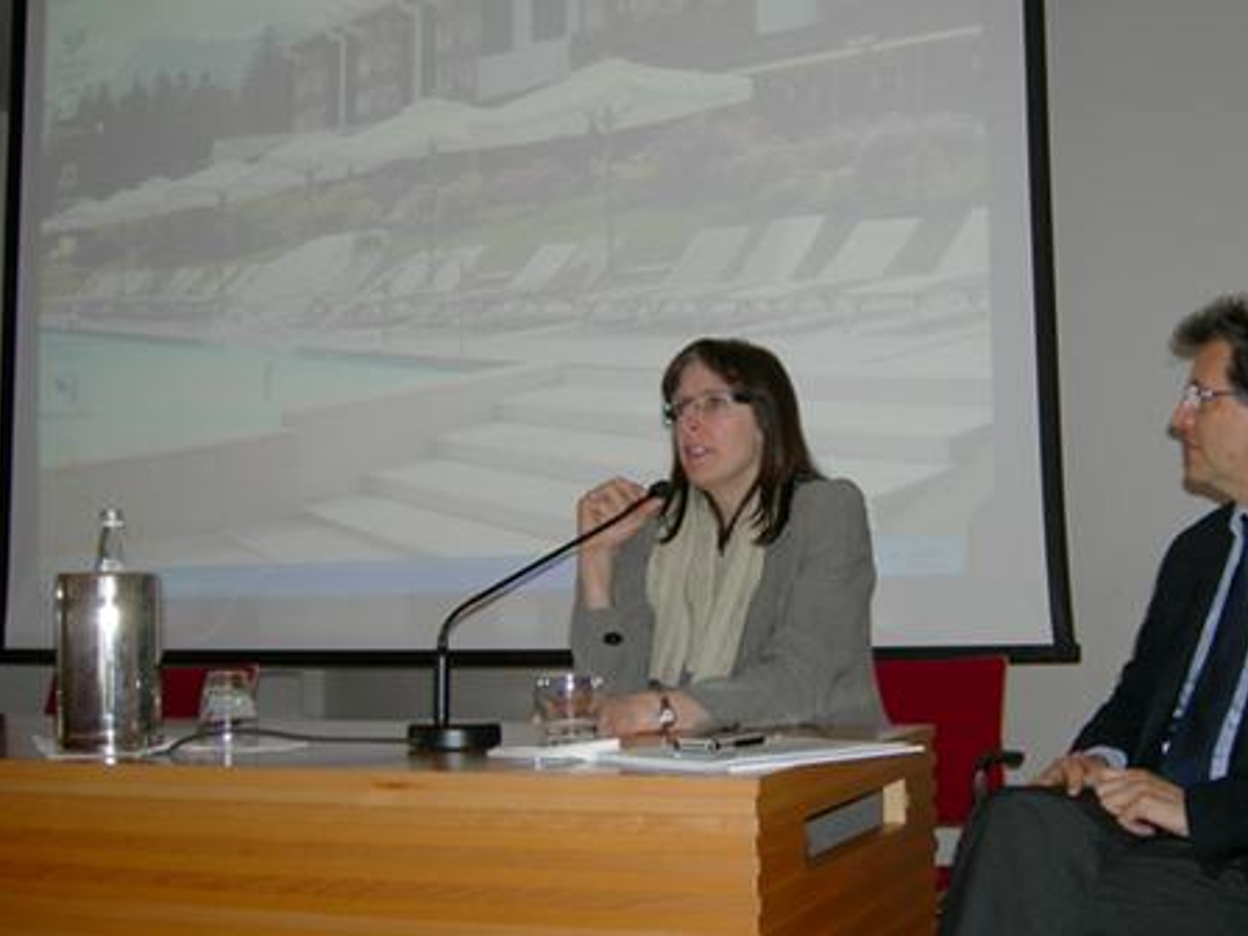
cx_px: 819
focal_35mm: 49
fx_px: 1767
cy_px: 415
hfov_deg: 38.5
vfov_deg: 29.7
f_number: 2.7
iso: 64
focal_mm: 7.5
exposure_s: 1/60.1
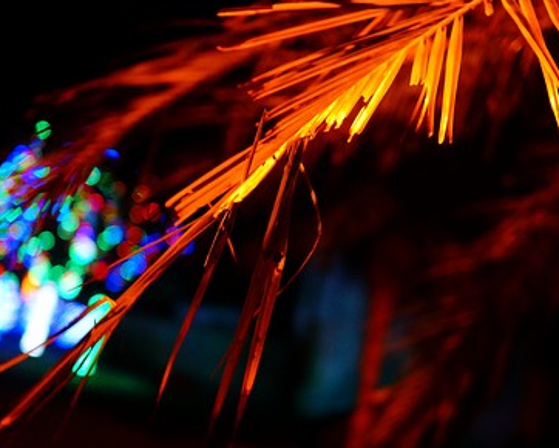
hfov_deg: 34.1
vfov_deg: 27.5
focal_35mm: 55
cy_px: 281
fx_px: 910
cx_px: 312
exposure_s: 1/60
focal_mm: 24
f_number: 1.8
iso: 800
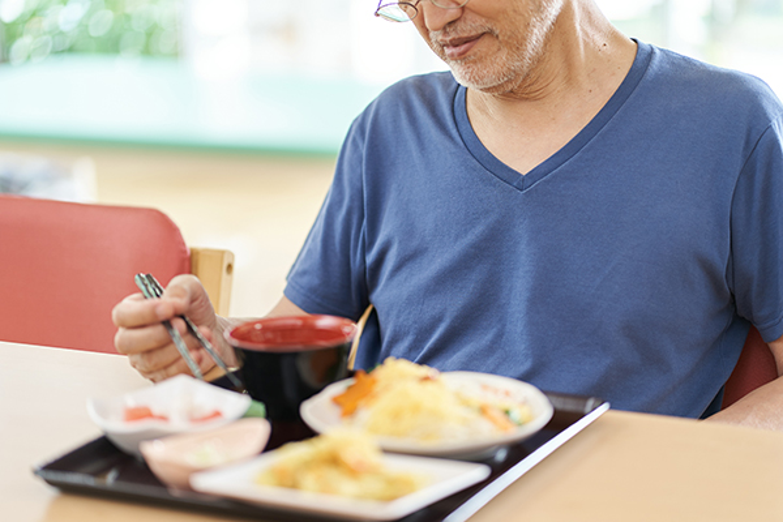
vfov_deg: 16.1
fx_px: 1849
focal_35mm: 85
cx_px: 392
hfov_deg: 23.9
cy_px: 261
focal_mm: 85
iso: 200
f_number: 2
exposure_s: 1/100
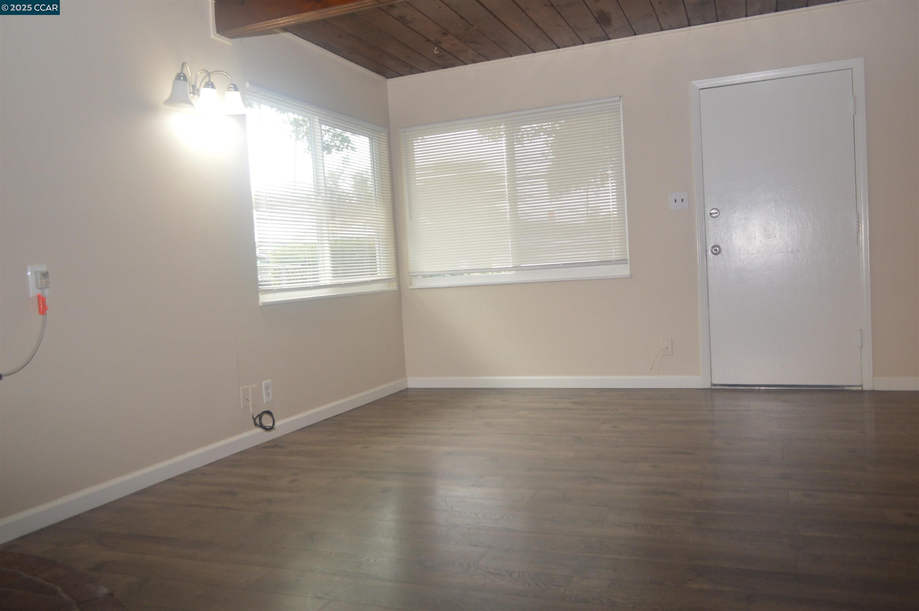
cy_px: 306
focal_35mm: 27
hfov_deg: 67.4
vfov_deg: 47.8
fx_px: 689
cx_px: 460
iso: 450
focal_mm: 18
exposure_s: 1/60
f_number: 3.5
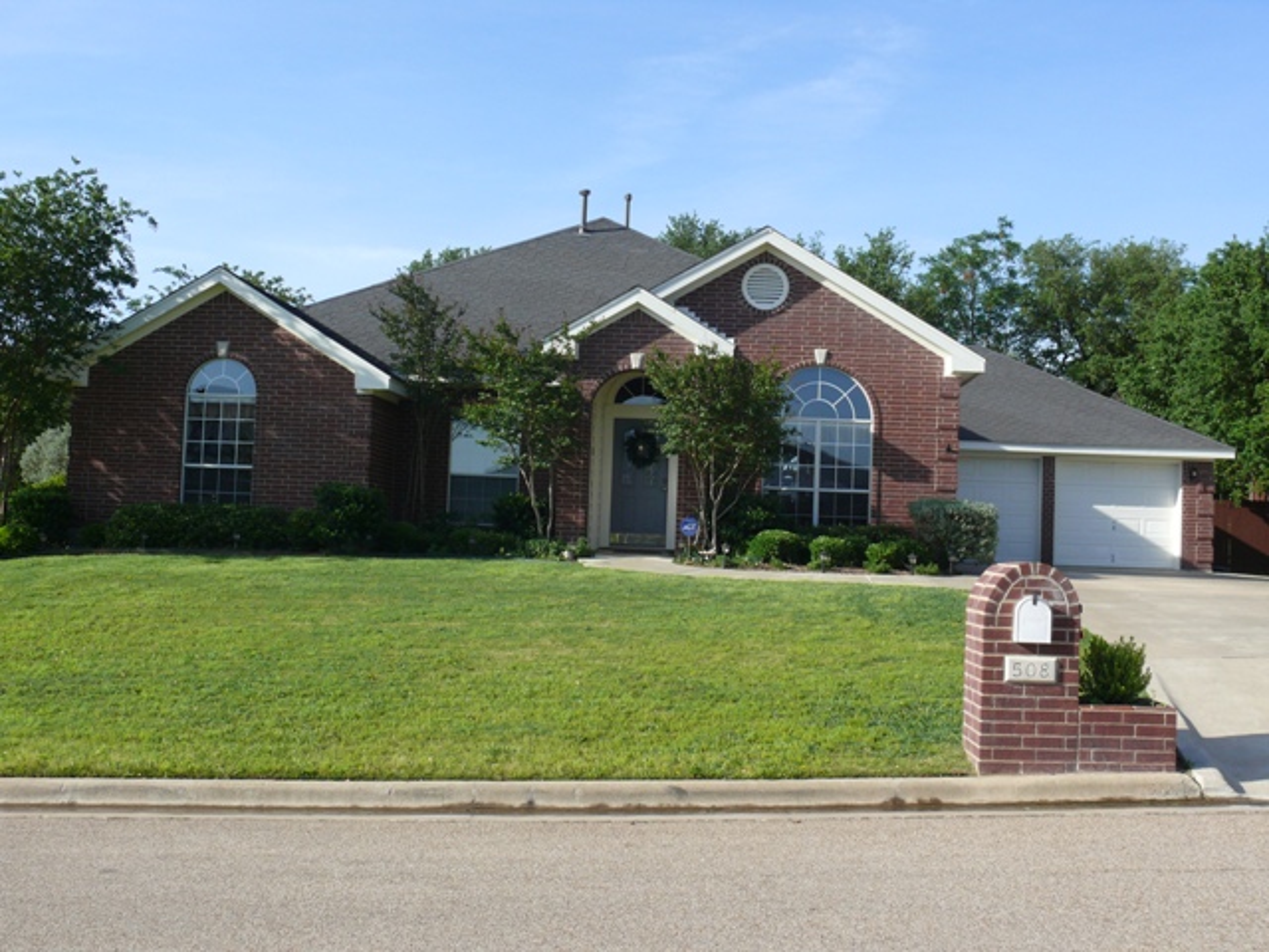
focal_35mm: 39
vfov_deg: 36.8
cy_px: 476
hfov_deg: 47.9
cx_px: 634
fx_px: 1430
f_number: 5.6
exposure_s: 1/320
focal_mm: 8.2
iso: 100
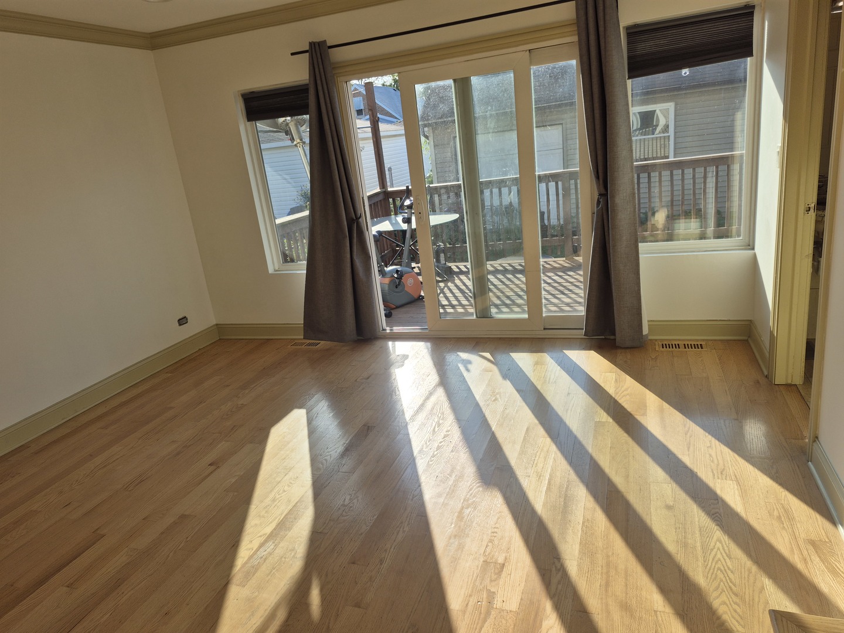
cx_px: 422
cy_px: 316
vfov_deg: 58.9
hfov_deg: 73.9
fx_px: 561
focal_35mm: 23
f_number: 1.8
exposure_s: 1/1056
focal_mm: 5.4
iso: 25
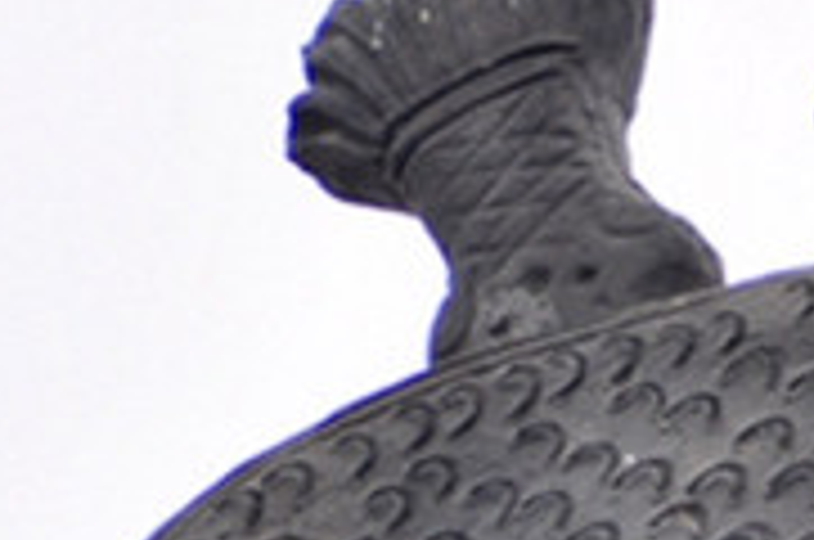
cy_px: 574
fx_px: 33653
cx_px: 1239
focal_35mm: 1491
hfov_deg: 1.4
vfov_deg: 0.9
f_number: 6.3
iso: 200
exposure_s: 1/320
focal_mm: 200
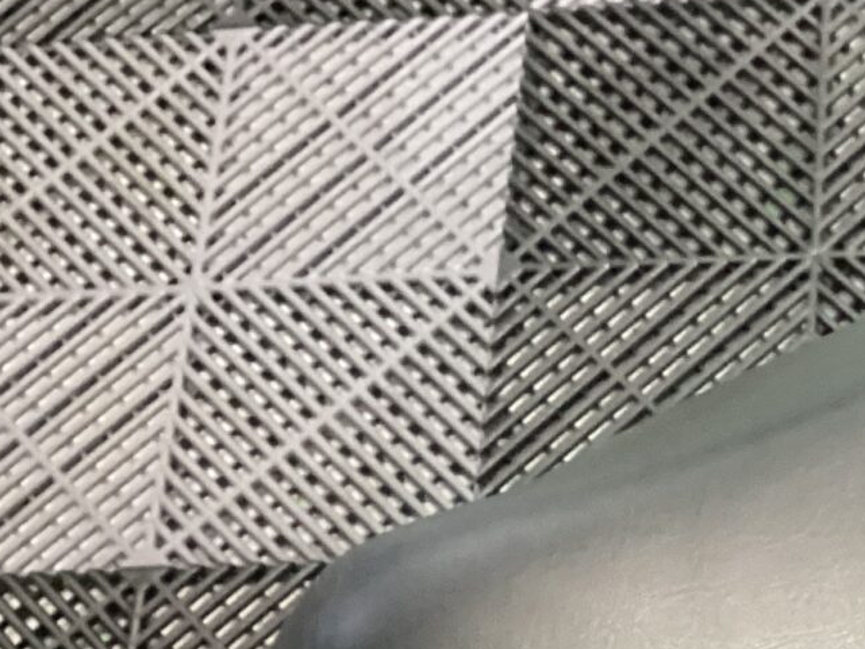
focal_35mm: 93
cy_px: 852
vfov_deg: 15.1
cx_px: 1176
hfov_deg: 19.2
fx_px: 2324
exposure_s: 1/40
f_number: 2.4
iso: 320
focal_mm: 3.3
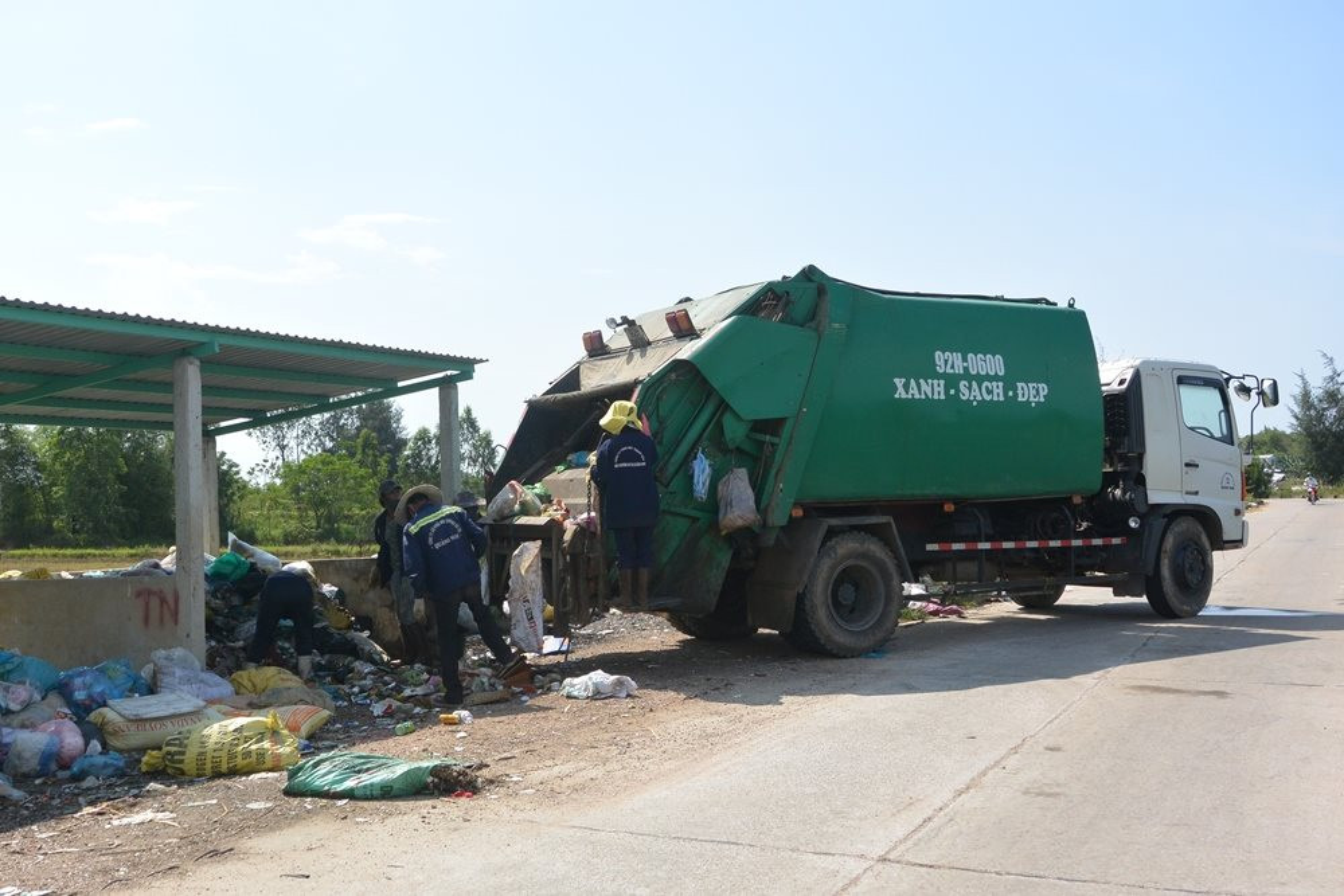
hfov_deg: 53.1
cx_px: 672
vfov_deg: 36.9
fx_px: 1344
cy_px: 448
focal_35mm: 36
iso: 160
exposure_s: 1/800
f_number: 5
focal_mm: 13.6
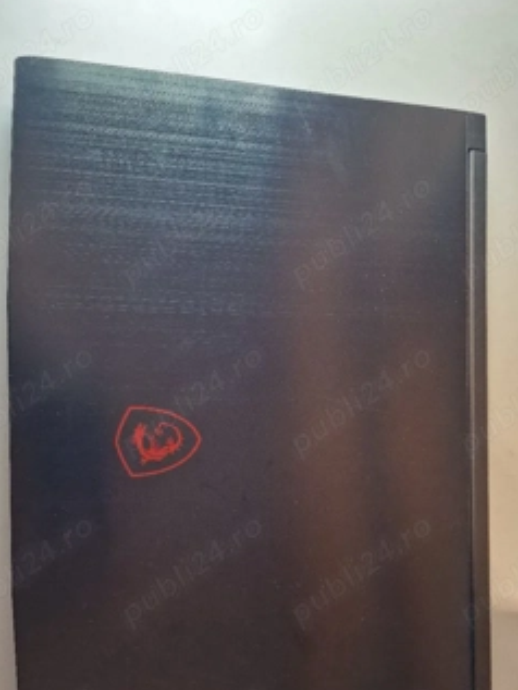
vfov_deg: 60.9
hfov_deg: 48.2
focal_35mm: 29
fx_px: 578
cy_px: 427
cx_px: 235
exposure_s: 1/60.2
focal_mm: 6.4
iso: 800
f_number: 1.8
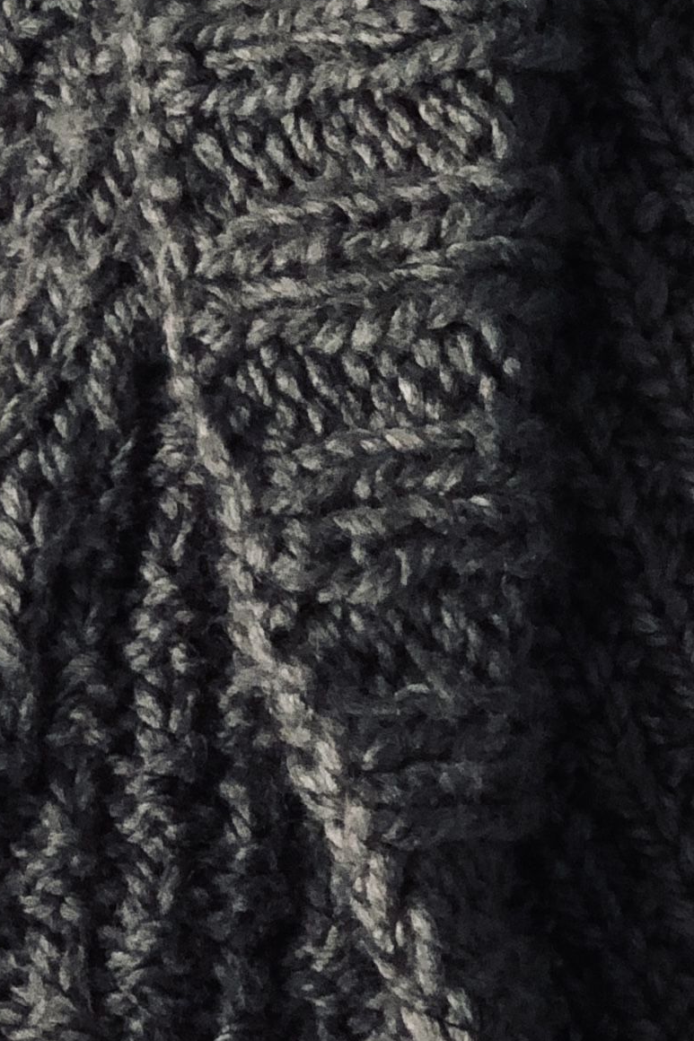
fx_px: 5438
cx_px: 313
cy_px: 719
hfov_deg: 7.3
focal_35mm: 188
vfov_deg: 10.9
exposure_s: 1/30
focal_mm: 6
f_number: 2.4
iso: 125
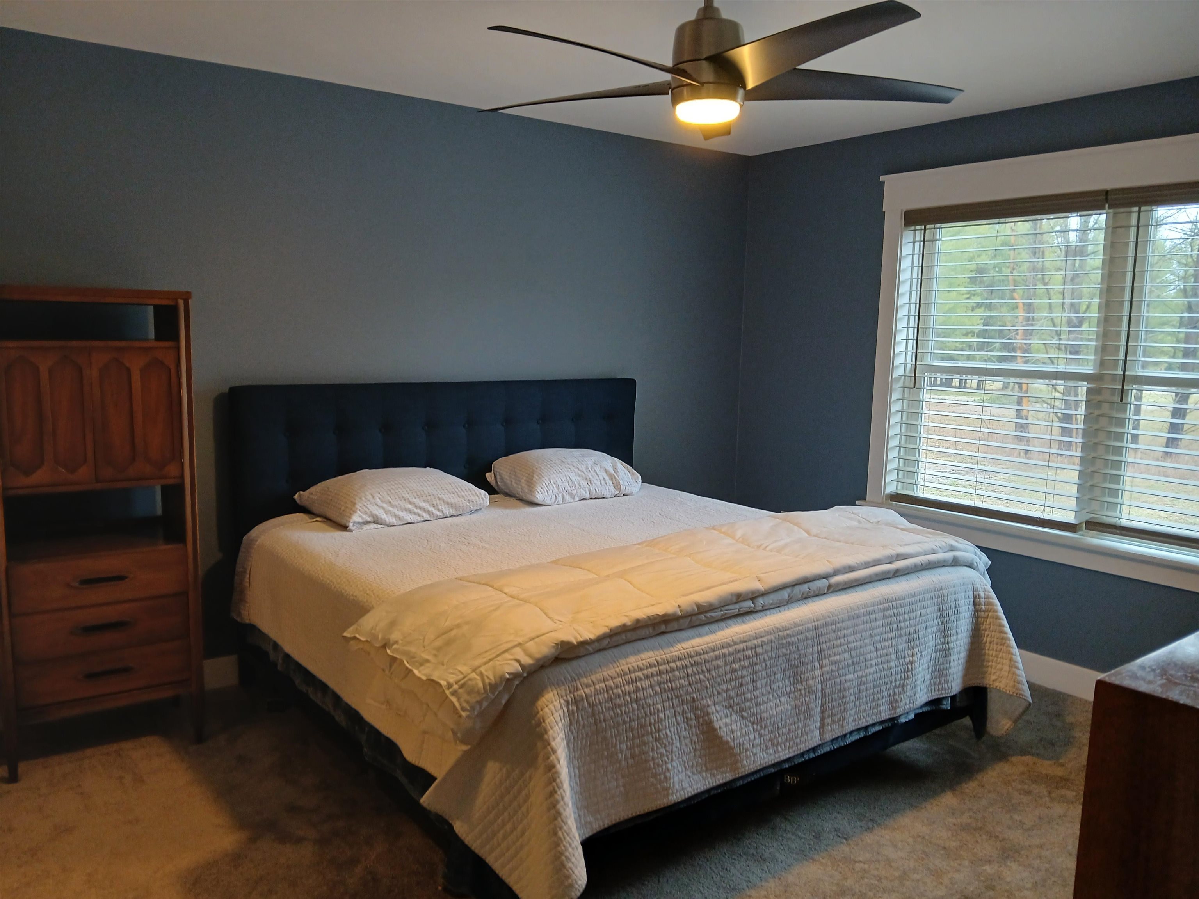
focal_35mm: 26
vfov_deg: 53.1
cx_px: 600
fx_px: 901
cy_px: 450
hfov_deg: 67.3
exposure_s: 1/60
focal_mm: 3.98
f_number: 1.8
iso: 250
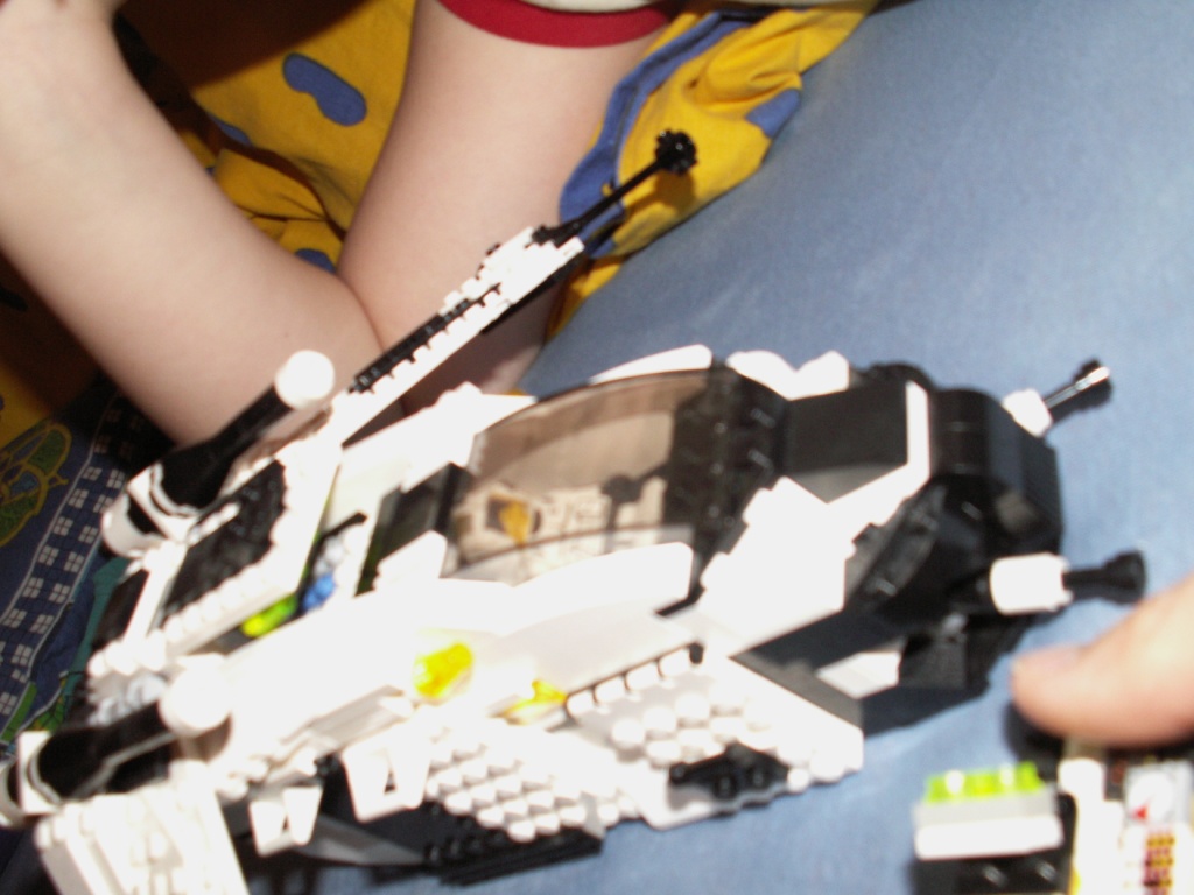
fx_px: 1207
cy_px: 448
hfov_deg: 52.6
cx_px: 597
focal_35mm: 35
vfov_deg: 40.7
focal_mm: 5.86
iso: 160
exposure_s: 1/40
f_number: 3.2
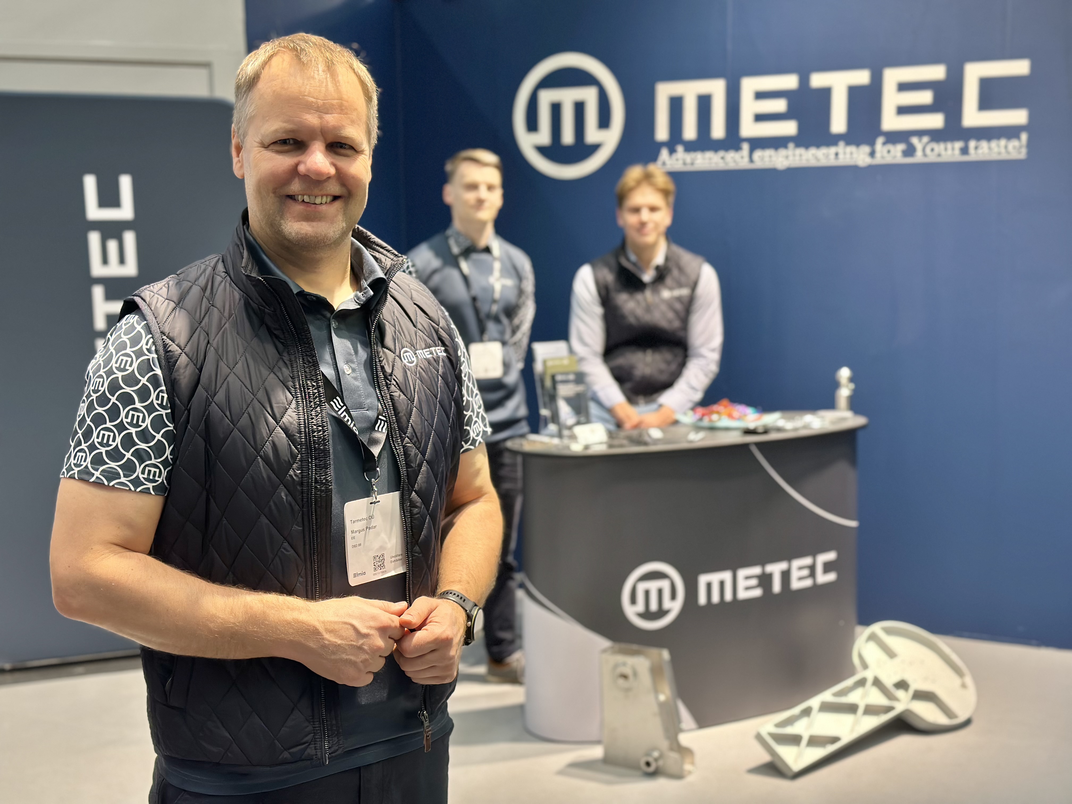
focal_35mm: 48
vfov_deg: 30.3
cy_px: 402
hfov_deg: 39.7
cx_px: 536
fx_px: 1486
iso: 200
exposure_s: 1/94
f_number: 1.78
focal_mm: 6.86
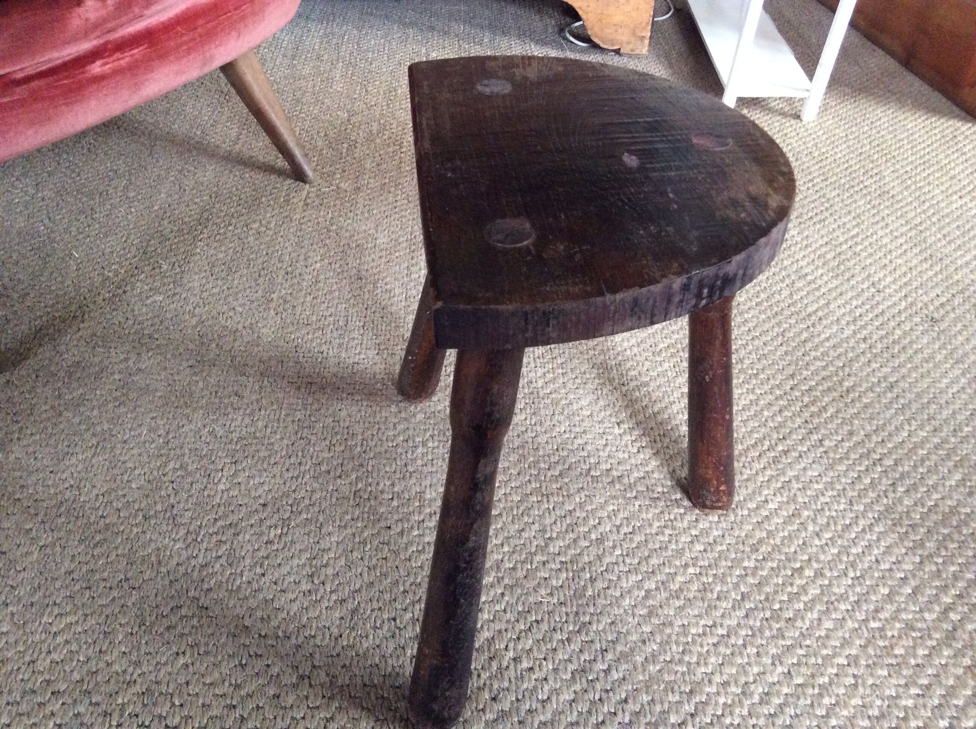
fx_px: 901
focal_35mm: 32
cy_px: 364
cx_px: 488
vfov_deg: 44.1
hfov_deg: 56.9
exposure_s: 1/25
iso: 320
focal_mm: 3.3
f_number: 2.4
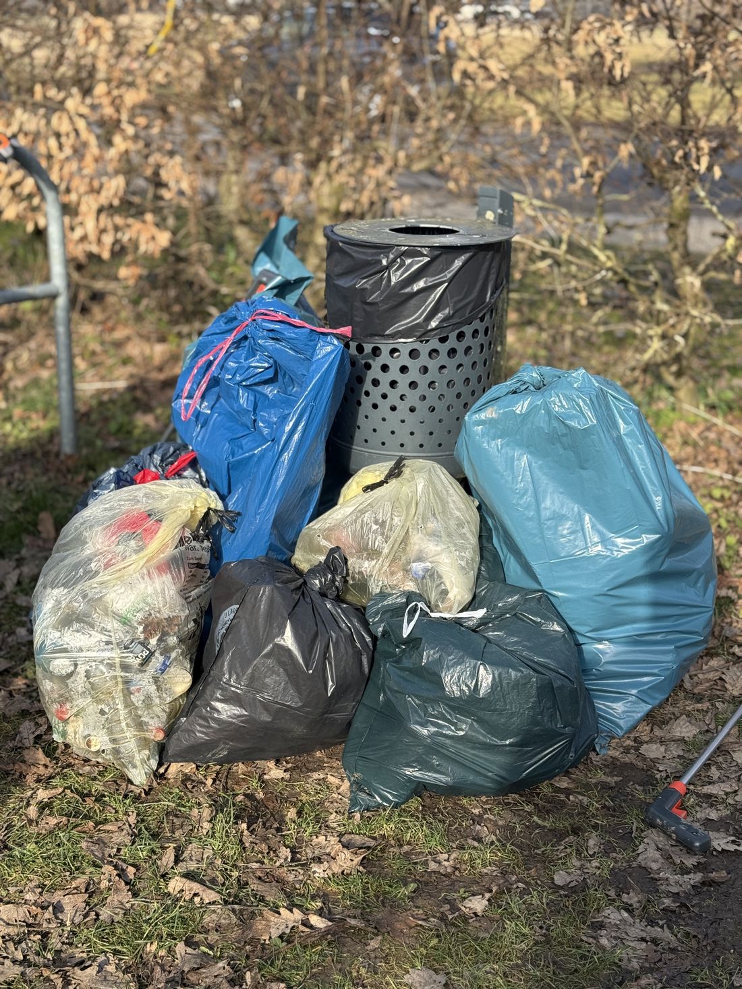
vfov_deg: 39.7
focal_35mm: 48
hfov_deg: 30.3
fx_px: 1372
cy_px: 494
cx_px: 371
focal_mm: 6.76
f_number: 1.78
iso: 64
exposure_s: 1/1458
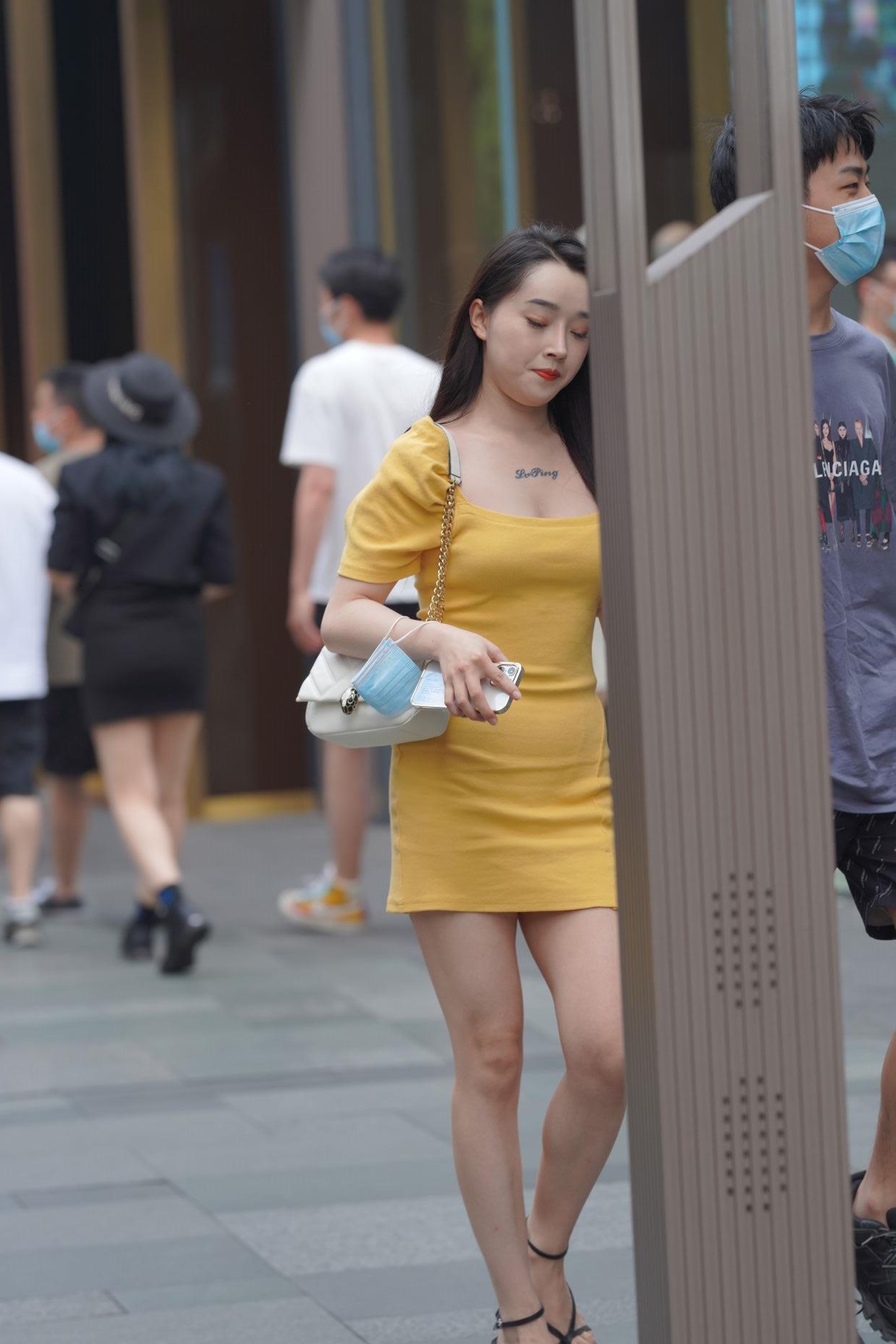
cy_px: 663
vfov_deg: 12.4
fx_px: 6197
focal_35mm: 166
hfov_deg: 8.3
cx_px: 521
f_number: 3.5
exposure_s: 1/640
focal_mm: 135
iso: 320
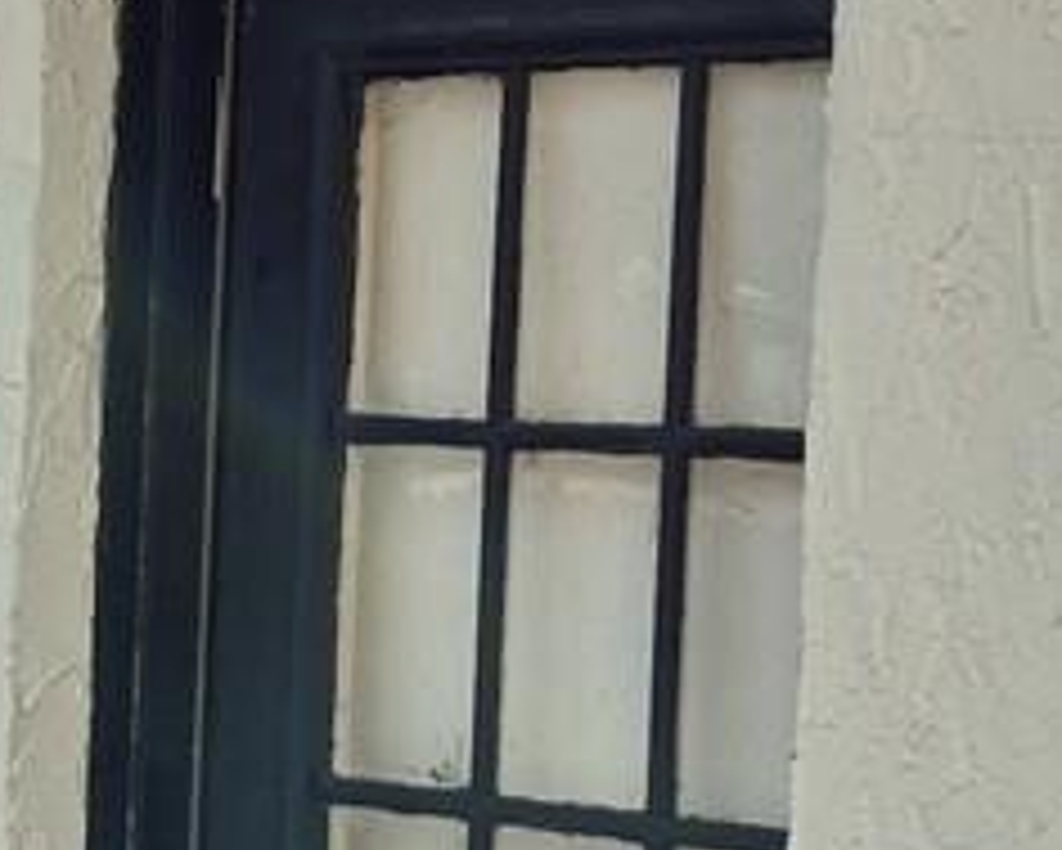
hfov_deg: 12.4
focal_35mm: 152
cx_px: -212
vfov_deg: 10.1
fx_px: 4780
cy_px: 652
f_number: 1.8
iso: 25
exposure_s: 1/1604
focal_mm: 5.4
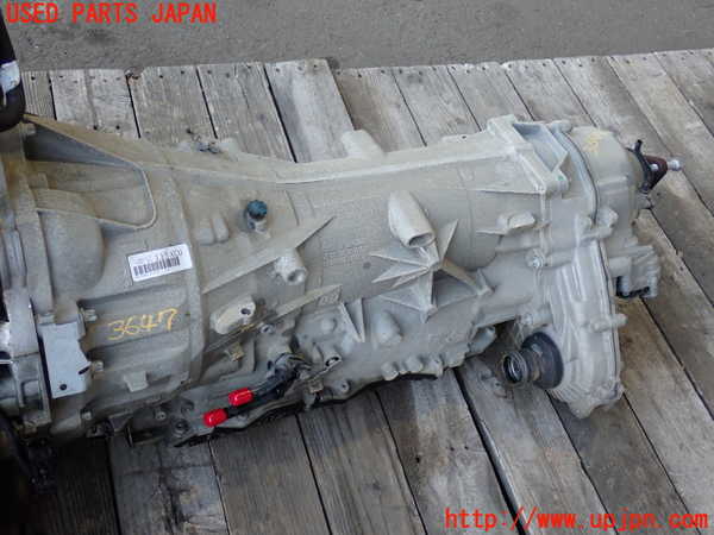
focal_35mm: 44
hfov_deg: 42.9
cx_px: 357
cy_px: 268
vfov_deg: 32.9
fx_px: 908
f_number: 2.9
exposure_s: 1/60
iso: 200
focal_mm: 7.84
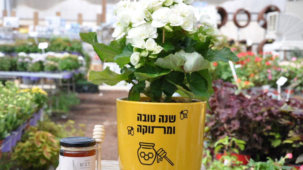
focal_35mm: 79
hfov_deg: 27.0
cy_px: 86
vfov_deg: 15.4
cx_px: 144
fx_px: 631
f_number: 8
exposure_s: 1/60
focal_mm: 45
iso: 250
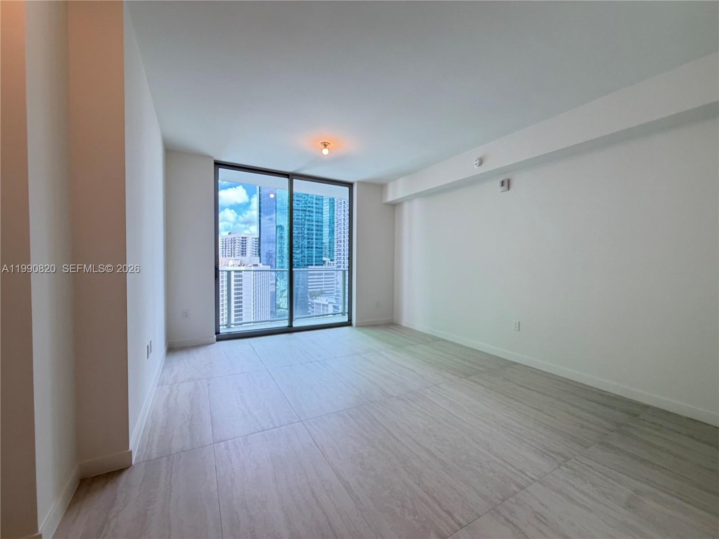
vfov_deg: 85.7
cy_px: 270
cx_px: 360
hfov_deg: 102.1
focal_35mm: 14
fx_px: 291
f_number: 2.2
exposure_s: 1/120
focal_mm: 2.22
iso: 250
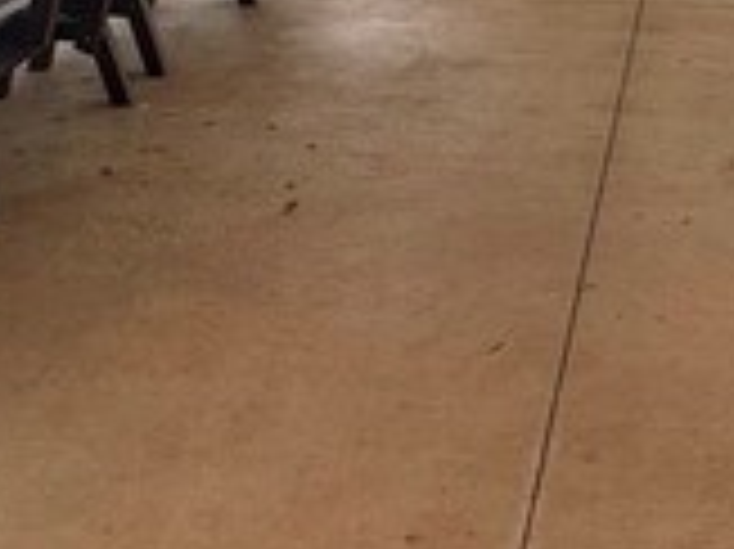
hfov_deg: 33.6
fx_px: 1165
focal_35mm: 55
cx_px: 621
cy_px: -184
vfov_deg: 23.2
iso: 50
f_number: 2.2
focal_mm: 2.22
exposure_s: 1/142
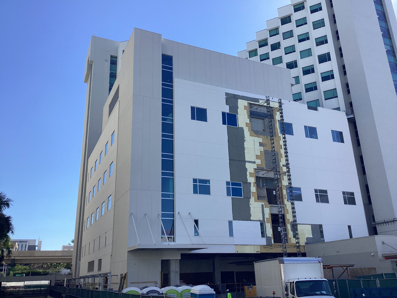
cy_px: 149
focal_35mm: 31
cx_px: 198
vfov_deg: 45.4
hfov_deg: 58.4
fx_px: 356
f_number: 2.4
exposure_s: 1/1381
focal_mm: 3.3
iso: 25
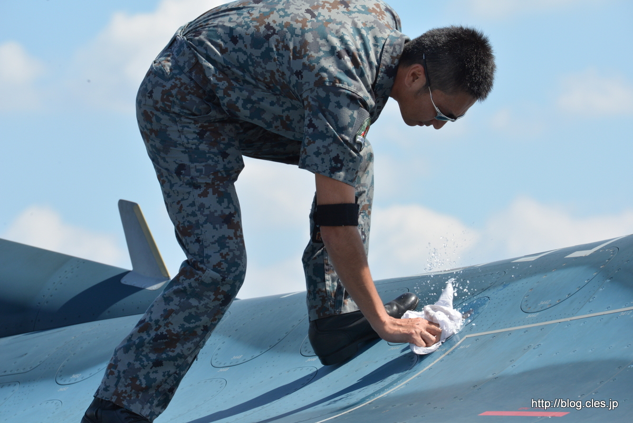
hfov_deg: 6.4
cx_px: 316
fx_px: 5628
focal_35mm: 320
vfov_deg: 4.3
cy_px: 212
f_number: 16
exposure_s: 1/320
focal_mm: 320
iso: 500
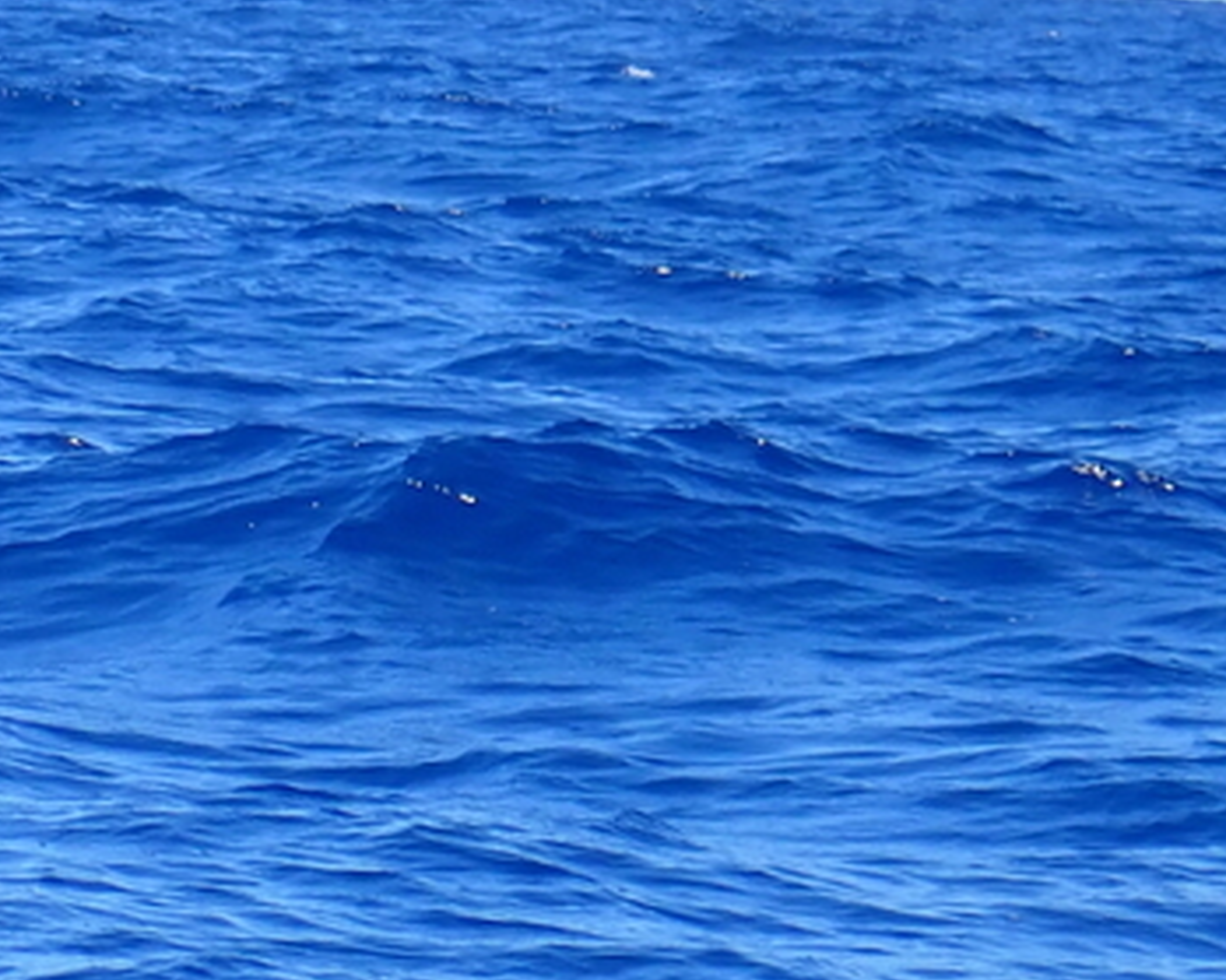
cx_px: -393
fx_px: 11572
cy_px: 746
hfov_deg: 6.0
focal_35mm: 319
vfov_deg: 4.8
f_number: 4.9
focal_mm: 18
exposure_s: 1/320
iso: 100
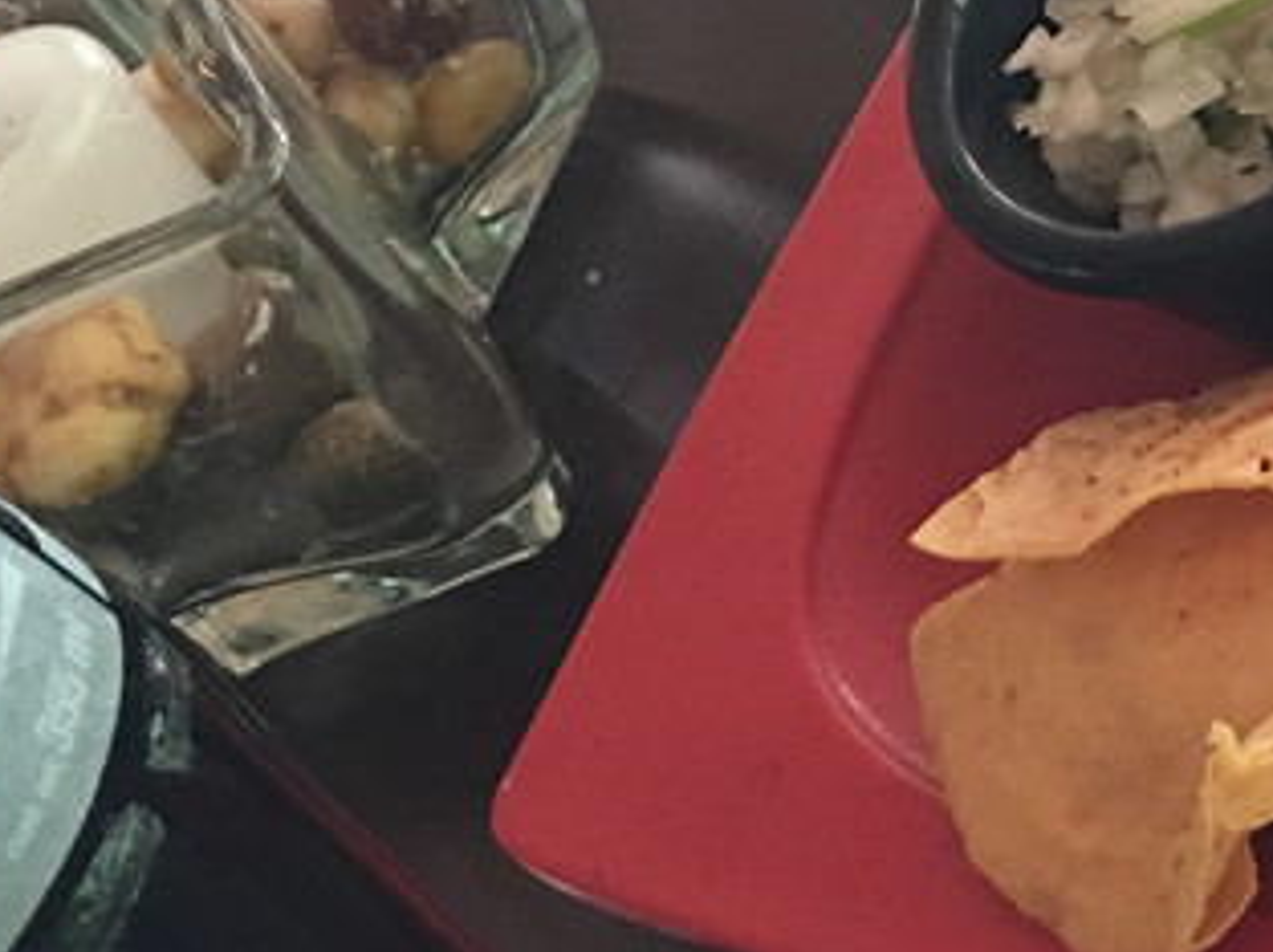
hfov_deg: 18.6
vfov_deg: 14.9
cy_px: 244
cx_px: 1592
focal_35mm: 99
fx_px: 3637
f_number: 2.2
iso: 80
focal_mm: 4.15
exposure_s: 1/15
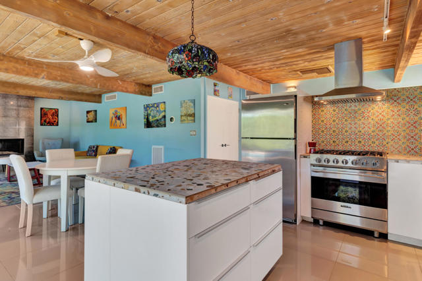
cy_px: 140
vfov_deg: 67.3
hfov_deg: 90.0
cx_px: 211
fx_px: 211
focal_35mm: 18
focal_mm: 18
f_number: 11
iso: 100
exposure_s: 1/5
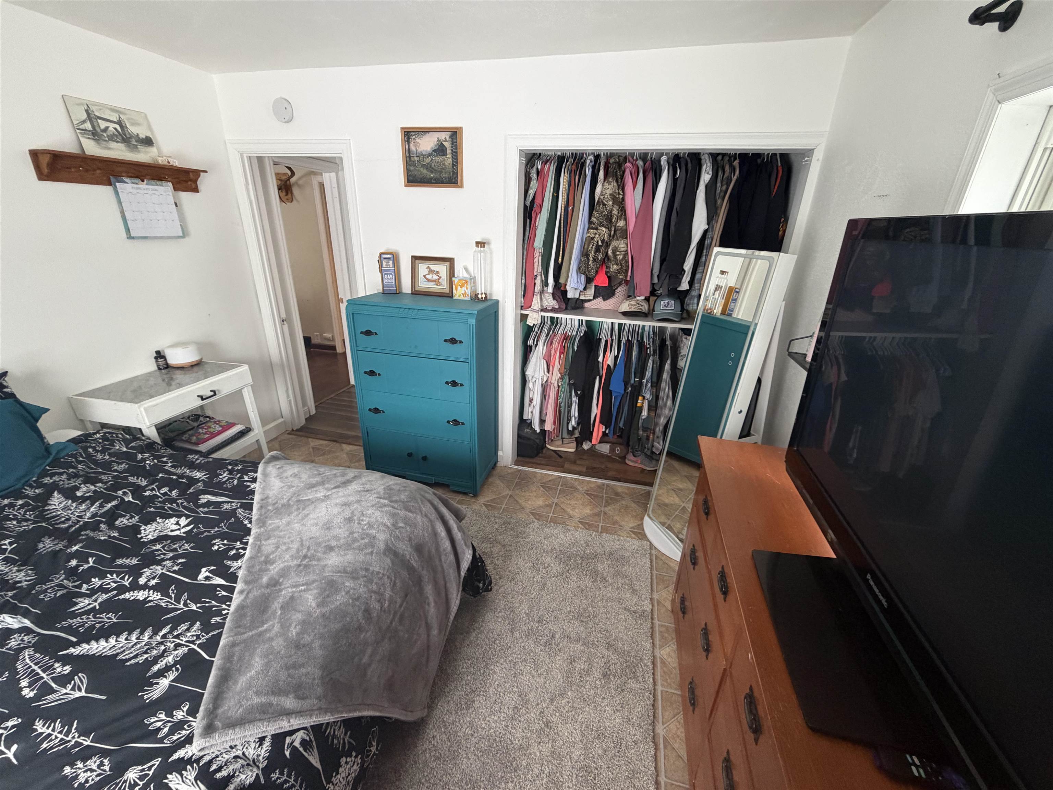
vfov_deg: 85.7
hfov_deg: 102.1
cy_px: 395
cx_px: 526
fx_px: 426
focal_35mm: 14
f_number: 2.2
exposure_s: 1/60
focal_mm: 2.22
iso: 200
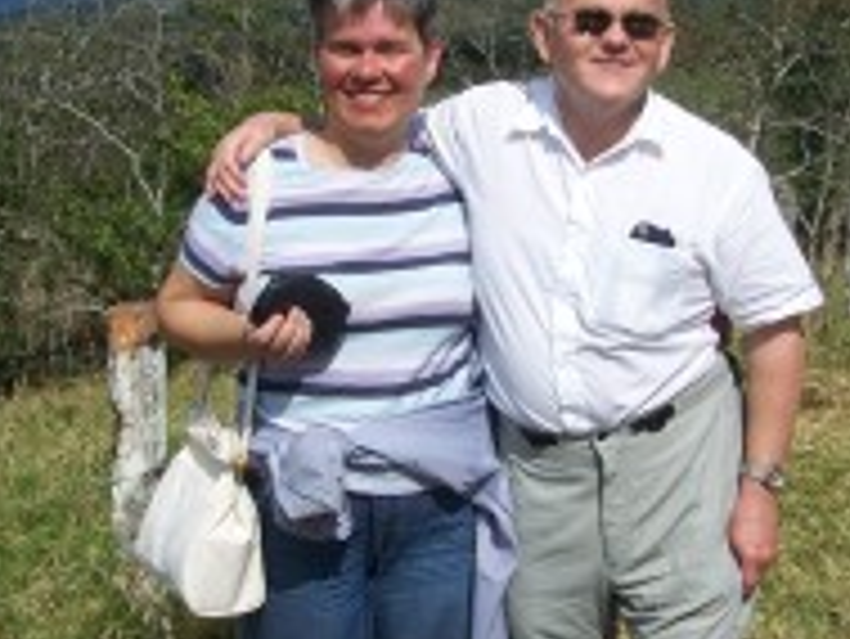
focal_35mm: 81
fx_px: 1990
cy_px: 297
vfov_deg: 18.2
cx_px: 387
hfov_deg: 24.1
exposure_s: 1/1000
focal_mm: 5.6
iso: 80
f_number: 5.1
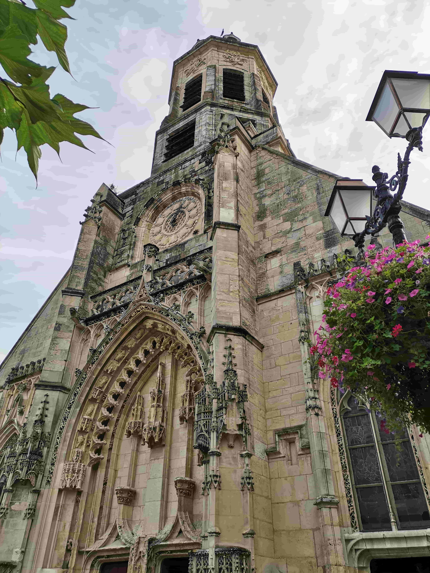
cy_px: 286
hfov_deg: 53.1
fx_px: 431
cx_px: 215
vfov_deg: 67.3
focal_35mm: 26
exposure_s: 1/1093
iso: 50
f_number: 1.8
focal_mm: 4.75
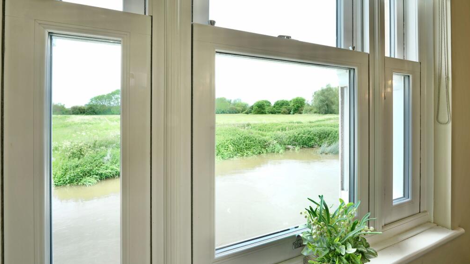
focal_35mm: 15
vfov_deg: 70.5
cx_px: 236
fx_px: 187
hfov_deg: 103.0
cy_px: 137
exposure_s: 1/10
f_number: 13
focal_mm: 14
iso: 80
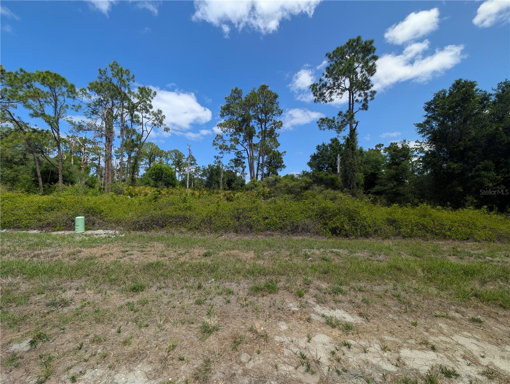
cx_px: 255
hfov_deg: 110.5
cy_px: 192
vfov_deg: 94.6
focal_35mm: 12
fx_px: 177
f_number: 1.7
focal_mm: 2.02
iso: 48
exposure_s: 1/2577
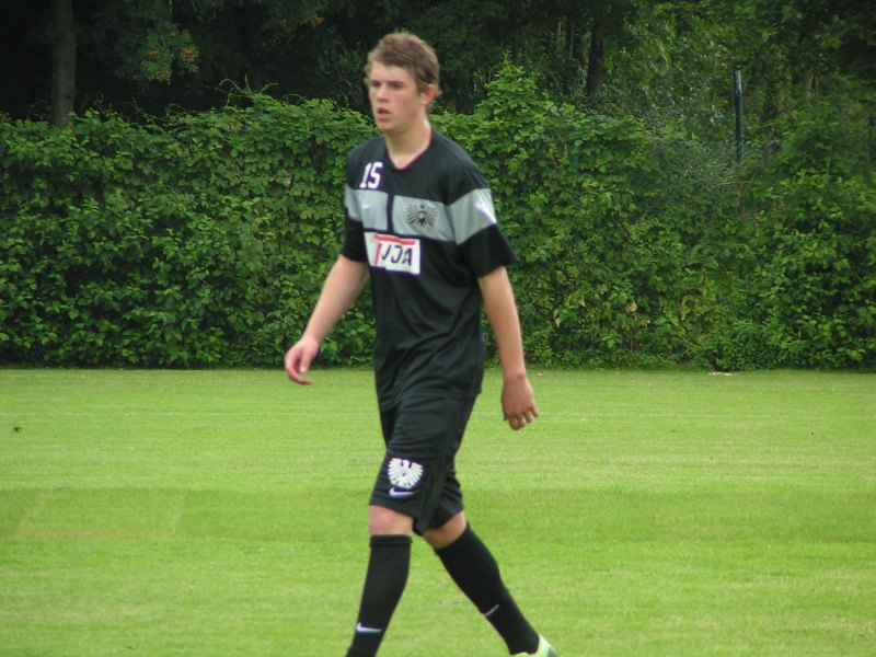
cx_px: 438
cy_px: 328
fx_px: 9616
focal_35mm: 380
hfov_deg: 5.2
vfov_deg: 3.9
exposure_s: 1/500
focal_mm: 58
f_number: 3.5
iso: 125
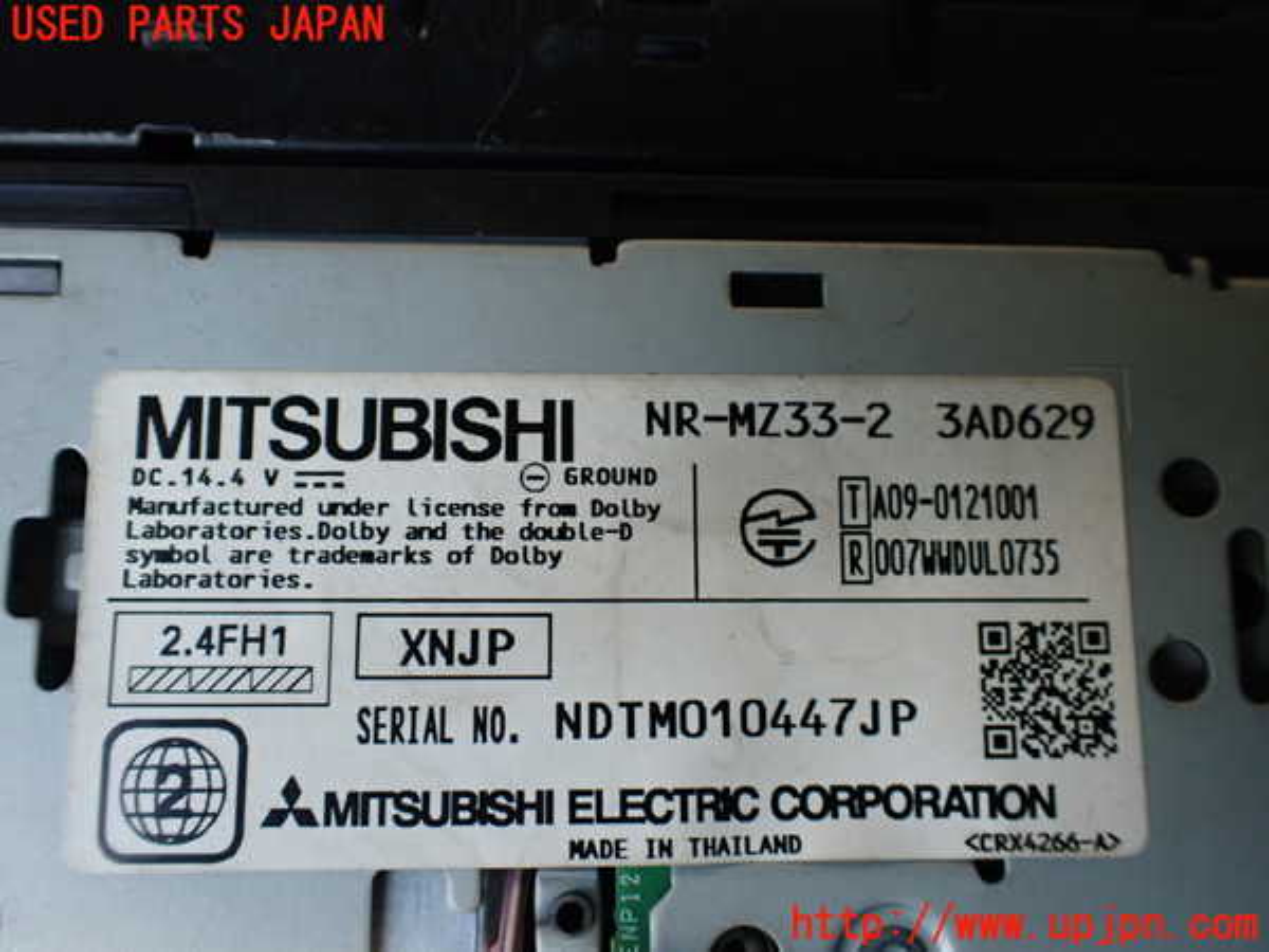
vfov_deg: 46.8
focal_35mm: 30
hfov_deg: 60.0
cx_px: 634
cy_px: 476
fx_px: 1100
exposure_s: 1/125
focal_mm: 5.4
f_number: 2.3
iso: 250
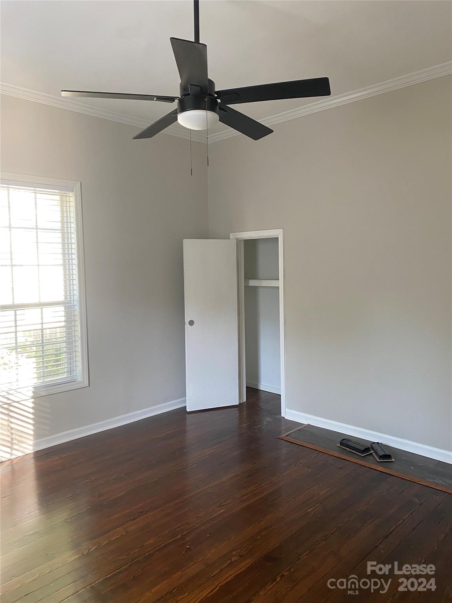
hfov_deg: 53.1
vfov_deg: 67.3
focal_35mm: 26
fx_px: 453
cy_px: 302
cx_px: 226
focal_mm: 4.25
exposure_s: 1/72
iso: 125
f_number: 1.8
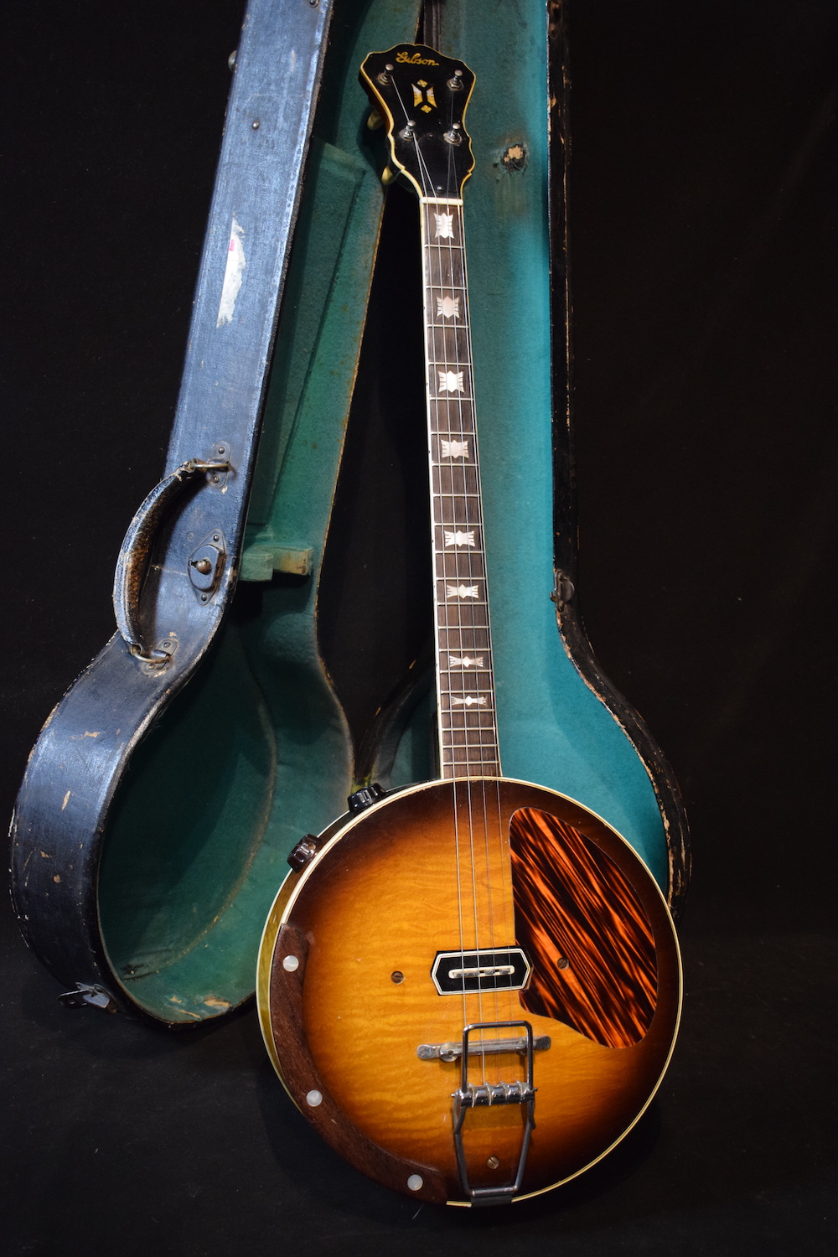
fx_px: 1466
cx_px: 419
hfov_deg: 31.9
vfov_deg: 46.4
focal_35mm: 42
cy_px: 628
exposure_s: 1/30
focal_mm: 28
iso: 2200
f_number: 4.2
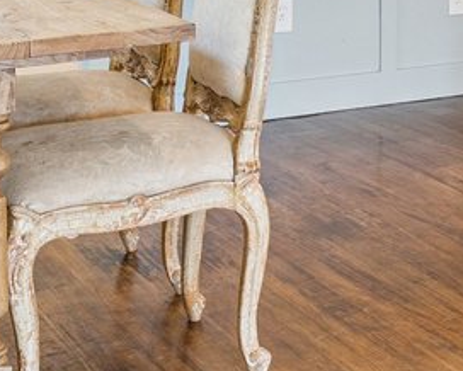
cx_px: 737
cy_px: -222
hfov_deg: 16.0
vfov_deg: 13.4
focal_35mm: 107
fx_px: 1473
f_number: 10
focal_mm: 15.2
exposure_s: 1/20
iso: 200
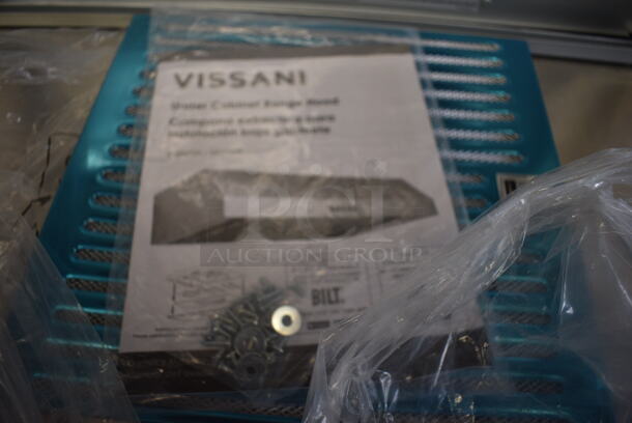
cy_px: 212
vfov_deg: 48.0
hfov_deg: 67.3
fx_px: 474
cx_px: 316
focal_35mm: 27
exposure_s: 1/250
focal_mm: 18
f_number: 3.5
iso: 720
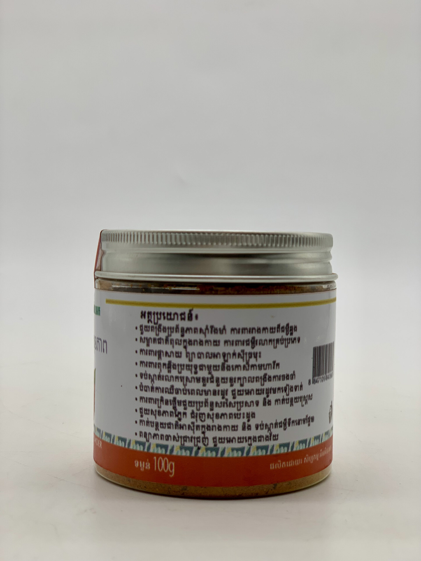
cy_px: 280
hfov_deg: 28.0
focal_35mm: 52
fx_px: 843
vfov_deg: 36.8
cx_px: 210
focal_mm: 6
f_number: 2.4
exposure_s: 1/121
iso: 16
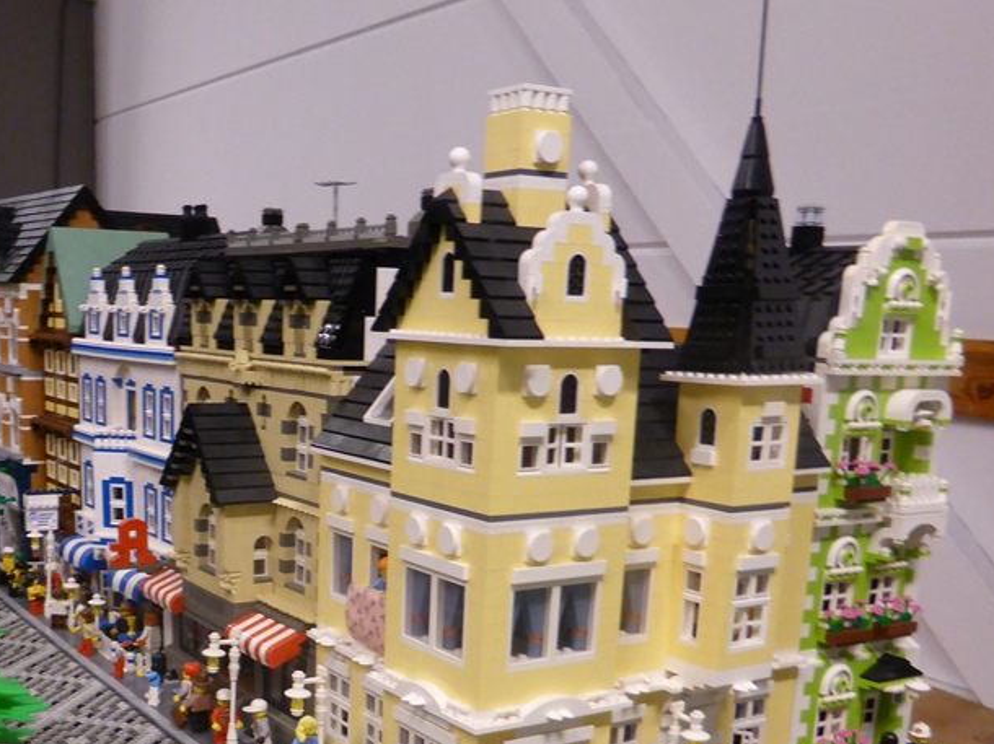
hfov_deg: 44.2
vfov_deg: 33.3
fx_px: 1206
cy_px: 599
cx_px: 331
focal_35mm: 42
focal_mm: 4.4
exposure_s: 1/25
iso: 400
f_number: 3.3
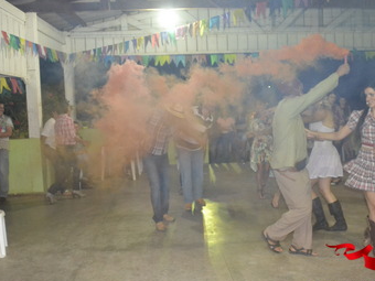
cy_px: 134
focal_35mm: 42
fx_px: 455
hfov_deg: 44.7
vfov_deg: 34.3
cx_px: 207
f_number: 3.5
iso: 3200
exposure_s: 1/60
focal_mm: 20
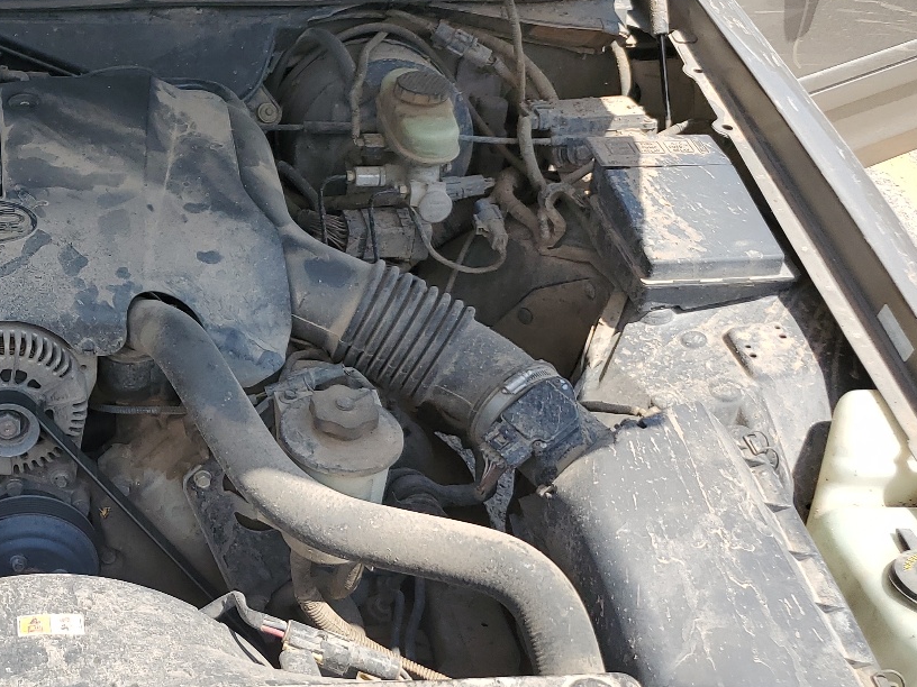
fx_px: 1351
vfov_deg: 28.5
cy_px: 302
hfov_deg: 34.4
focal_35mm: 51
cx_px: 21
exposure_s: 1/1667
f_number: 1.5
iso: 50
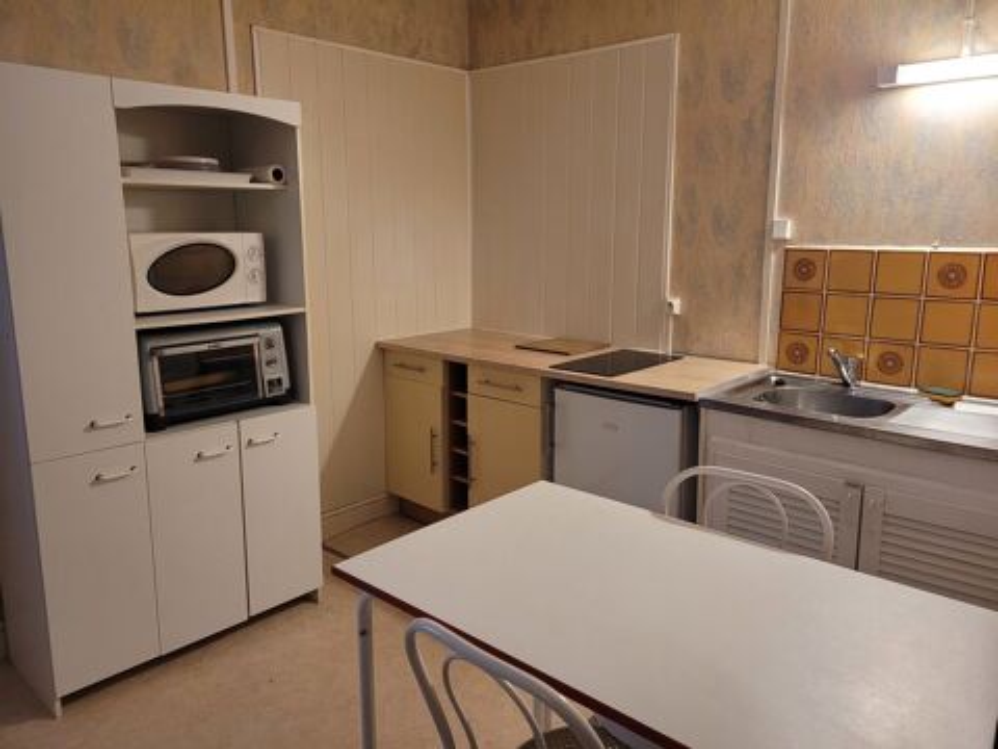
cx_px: 499
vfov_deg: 53.1
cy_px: 374
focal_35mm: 26
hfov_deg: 67.3
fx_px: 750
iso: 400
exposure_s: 1/50
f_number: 1.8
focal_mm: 5.4
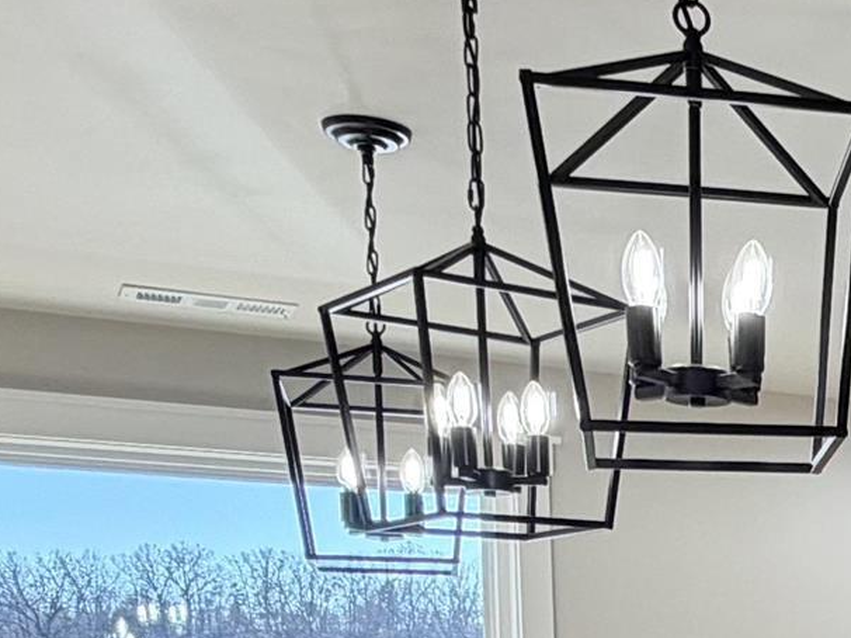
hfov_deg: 22.8
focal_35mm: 71
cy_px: 825
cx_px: 1248
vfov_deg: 19.2
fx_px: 1745
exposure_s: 1/120
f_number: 2.2
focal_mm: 2.22
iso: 20
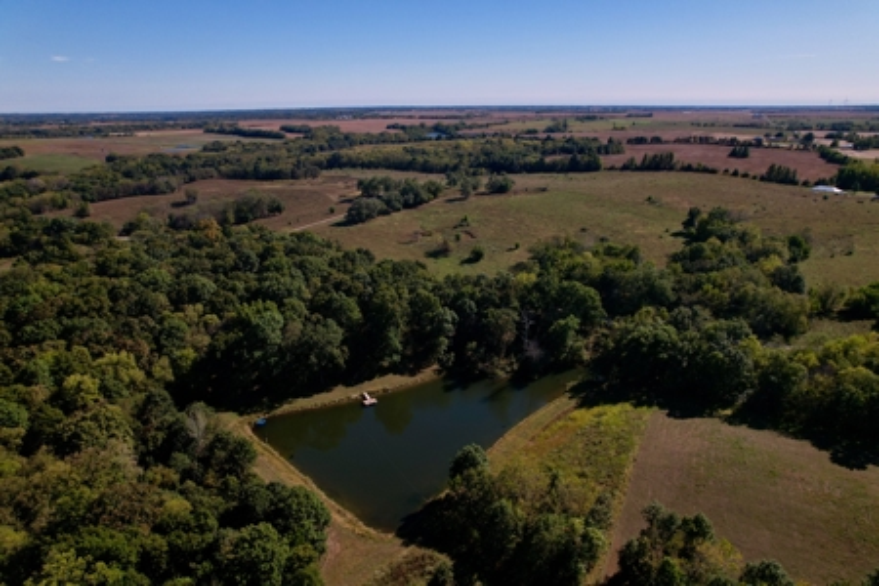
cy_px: 293
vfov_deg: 57.2
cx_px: 440
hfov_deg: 78.6
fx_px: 537
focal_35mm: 22
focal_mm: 8.38
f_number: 2.8
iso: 100
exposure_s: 1/100
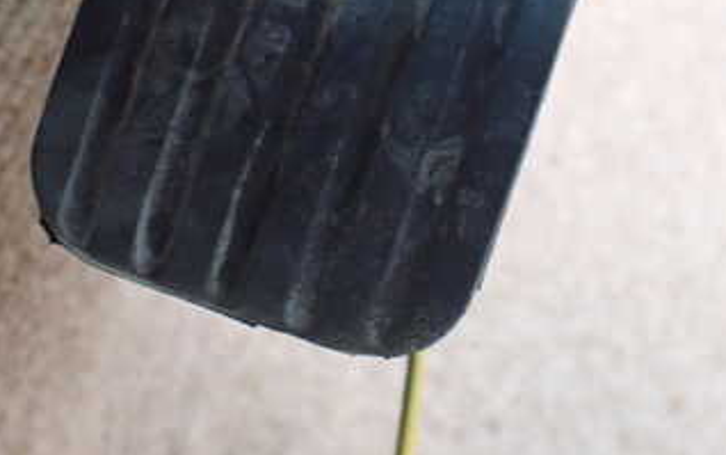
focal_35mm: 60
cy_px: 64
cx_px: 310
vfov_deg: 21.3
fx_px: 1188
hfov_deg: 33.9
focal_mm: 5.4
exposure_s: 1/40
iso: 800
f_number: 2.3
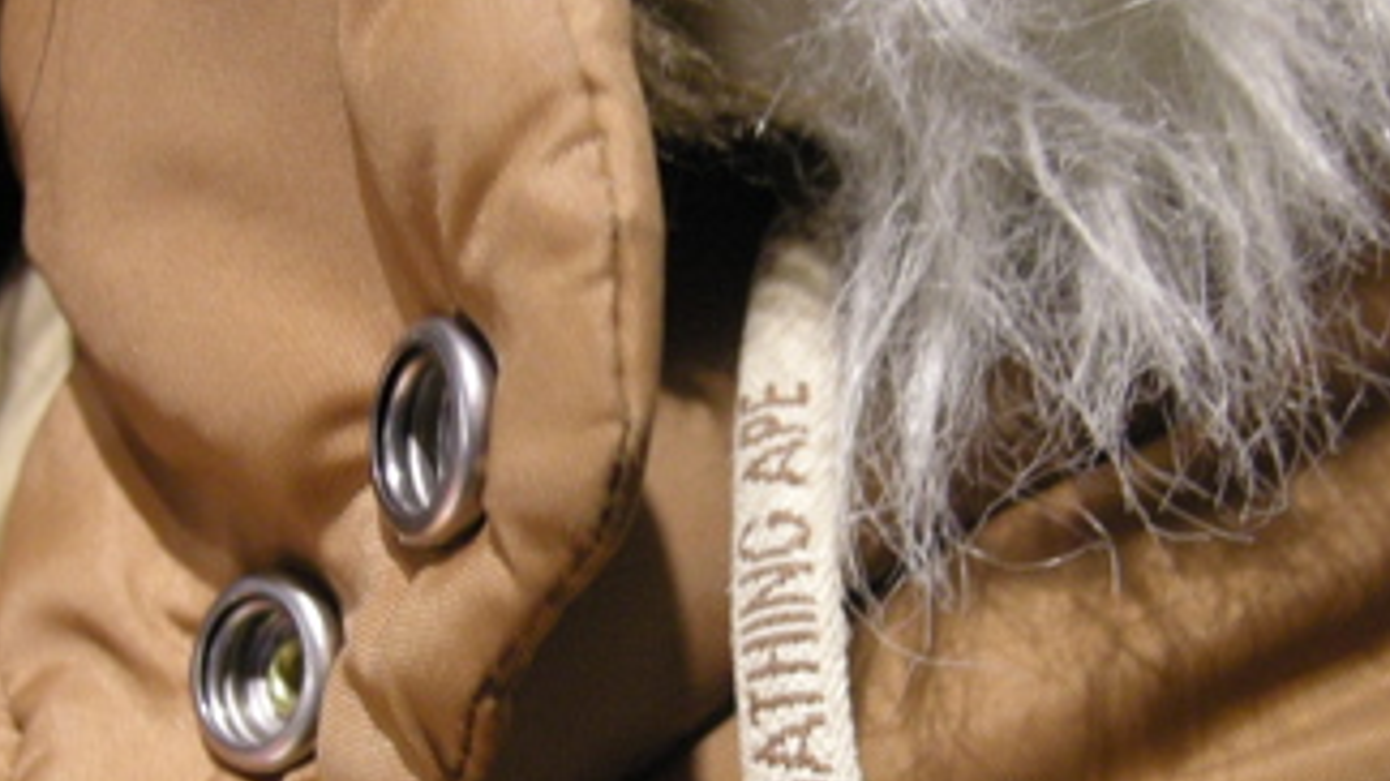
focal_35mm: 69
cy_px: 566
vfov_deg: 17.4
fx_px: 2542
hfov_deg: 30.6
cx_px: 659
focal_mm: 8.5
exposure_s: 1/40.5
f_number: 2.9
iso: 400
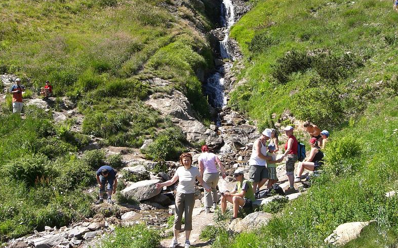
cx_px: 198
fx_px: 445
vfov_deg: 31.2
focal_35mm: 41
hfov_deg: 48.2
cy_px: 103
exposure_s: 1/320
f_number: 4.4
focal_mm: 6.3
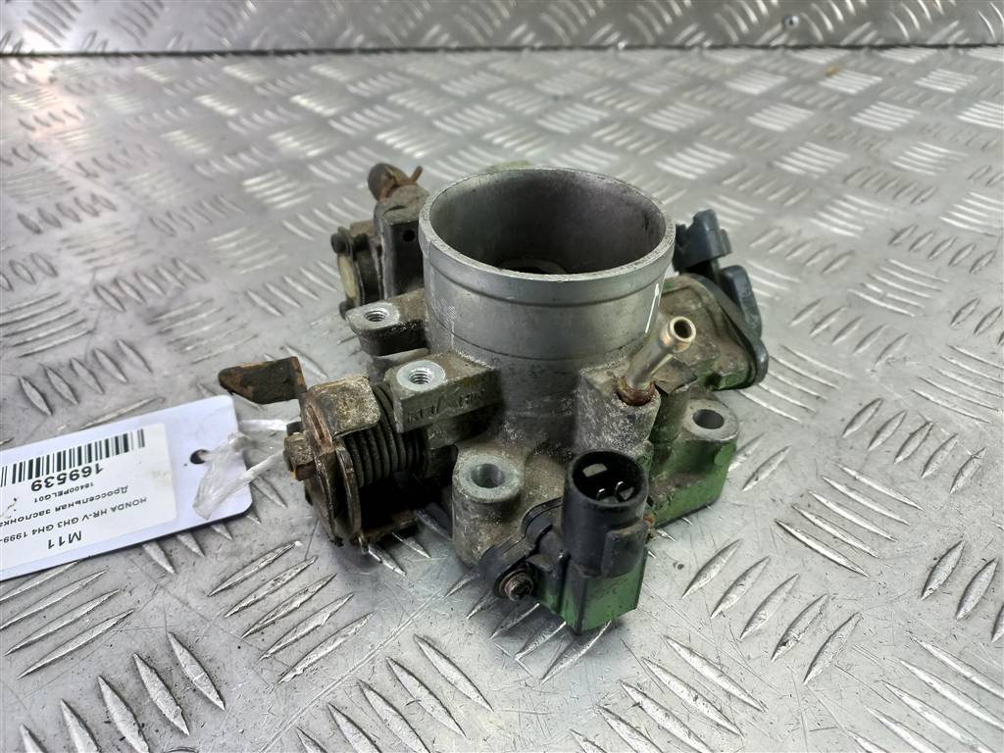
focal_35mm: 25
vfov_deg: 54.9
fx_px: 725
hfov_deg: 69.4
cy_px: 376
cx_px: 502
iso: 80
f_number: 1.8
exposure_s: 1/50
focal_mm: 4.6
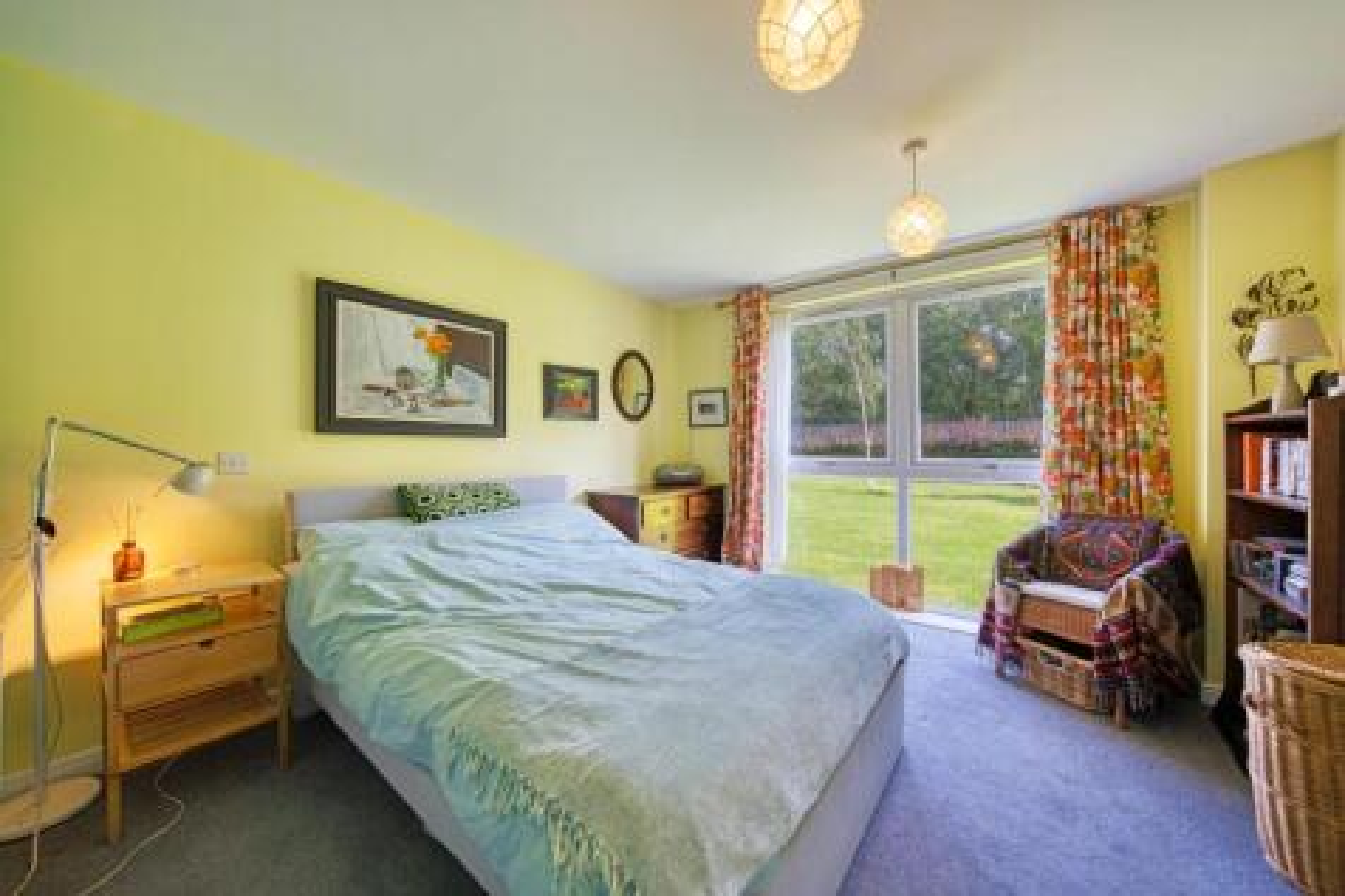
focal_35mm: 12
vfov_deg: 90.0
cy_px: 448
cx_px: 672
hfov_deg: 112.6
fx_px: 448
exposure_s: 1/80
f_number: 4.5
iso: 125
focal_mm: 12
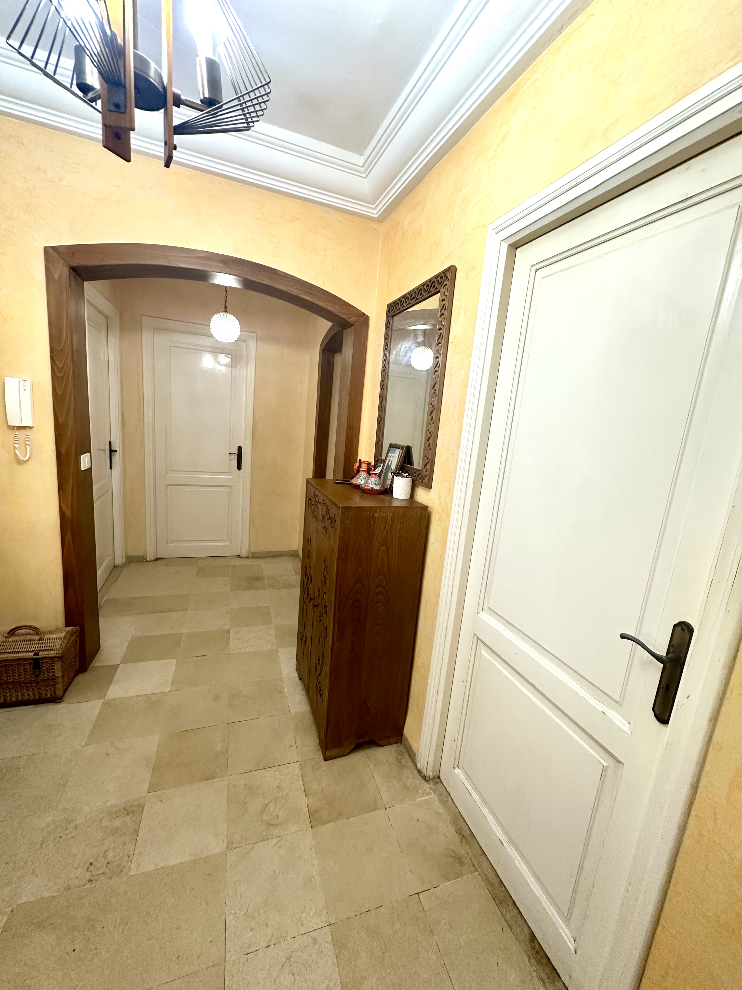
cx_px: 371
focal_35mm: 14
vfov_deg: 102.1
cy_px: 495
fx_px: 400
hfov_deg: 85.7
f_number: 2.2
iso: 200
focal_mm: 2.22
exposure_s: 1/50
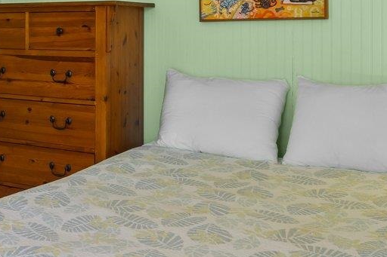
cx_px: -34
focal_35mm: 60
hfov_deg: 30.1
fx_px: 645
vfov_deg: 22.1
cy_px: 28
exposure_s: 1/3
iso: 100
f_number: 8
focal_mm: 10
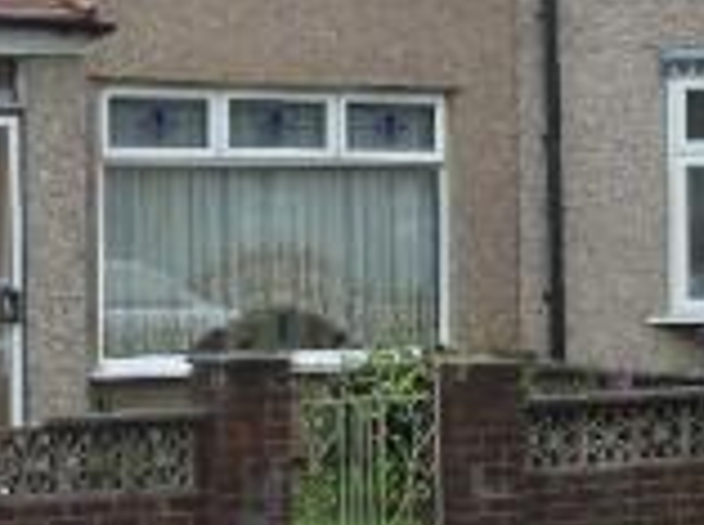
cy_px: 254
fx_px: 2191
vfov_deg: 13.7
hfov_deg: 18.0
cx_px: 101
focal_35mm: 108
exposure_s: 1/100
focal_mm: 4.7
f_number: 3.4
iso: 80
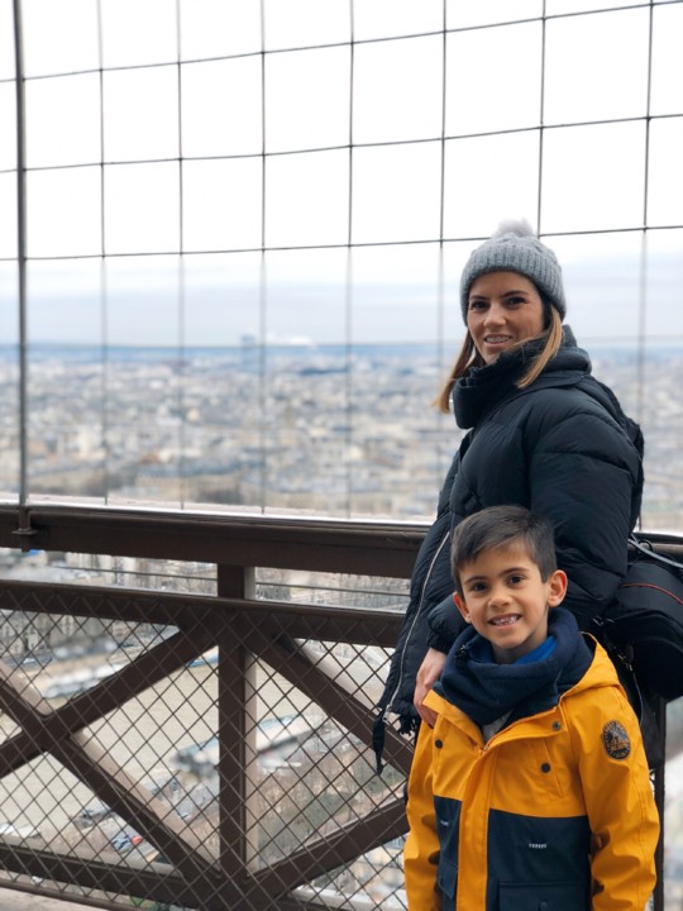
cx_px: 342
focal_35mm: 52
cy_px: 456
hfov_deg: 28.0
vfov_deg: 36.8
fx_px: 1368
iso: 20
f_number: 2.4
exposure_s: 1/120
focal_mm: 6
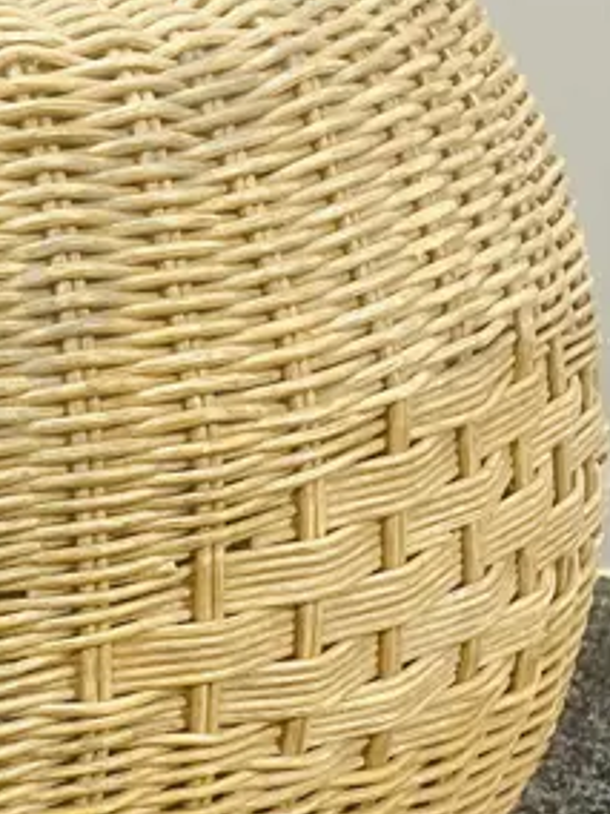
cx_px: -304
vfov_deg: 19.0
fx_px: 2373
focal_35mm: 101
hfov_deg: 13.8
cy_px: 785
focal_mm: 3.99
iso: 250
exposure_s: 1/33
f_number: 1.8
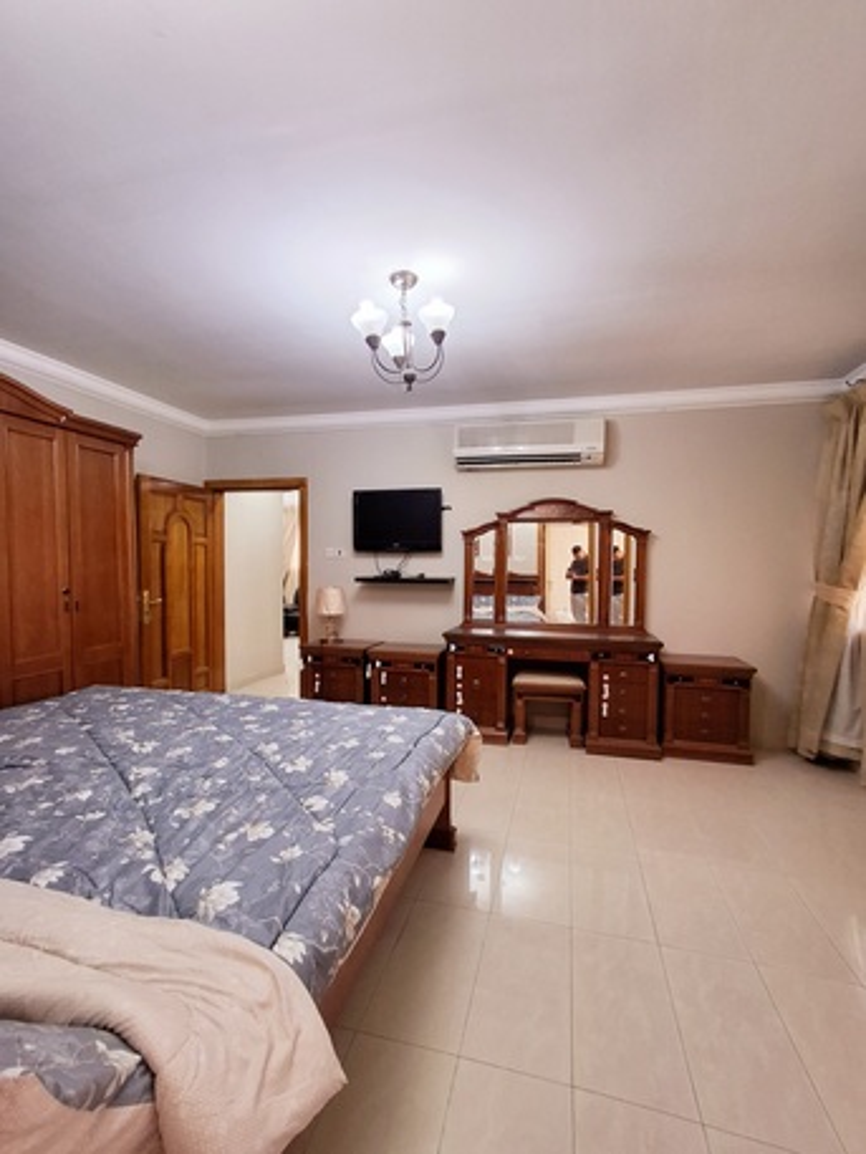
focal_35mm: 16
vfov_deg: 94.5
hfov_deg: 78.1
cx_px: 433
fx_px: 533
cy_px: 577
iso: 64
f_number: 2.2
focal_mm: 1.64
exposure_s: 1/40
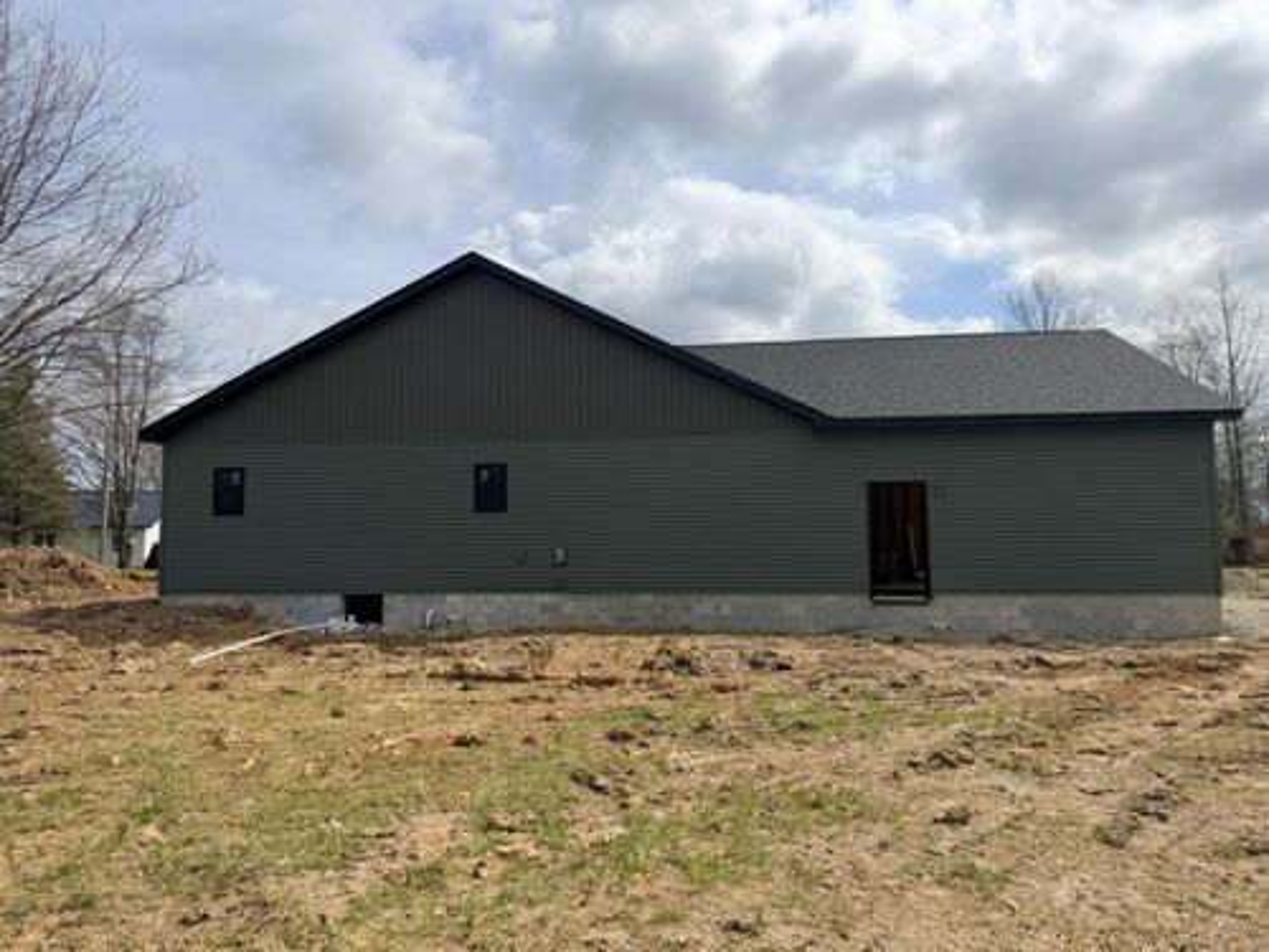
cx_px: 634
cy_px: 476
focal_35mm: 24
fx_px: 880
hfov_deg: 71.6
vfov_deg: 56.8
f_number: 1.78
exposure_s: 1/10309
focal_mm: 6.76
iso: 80
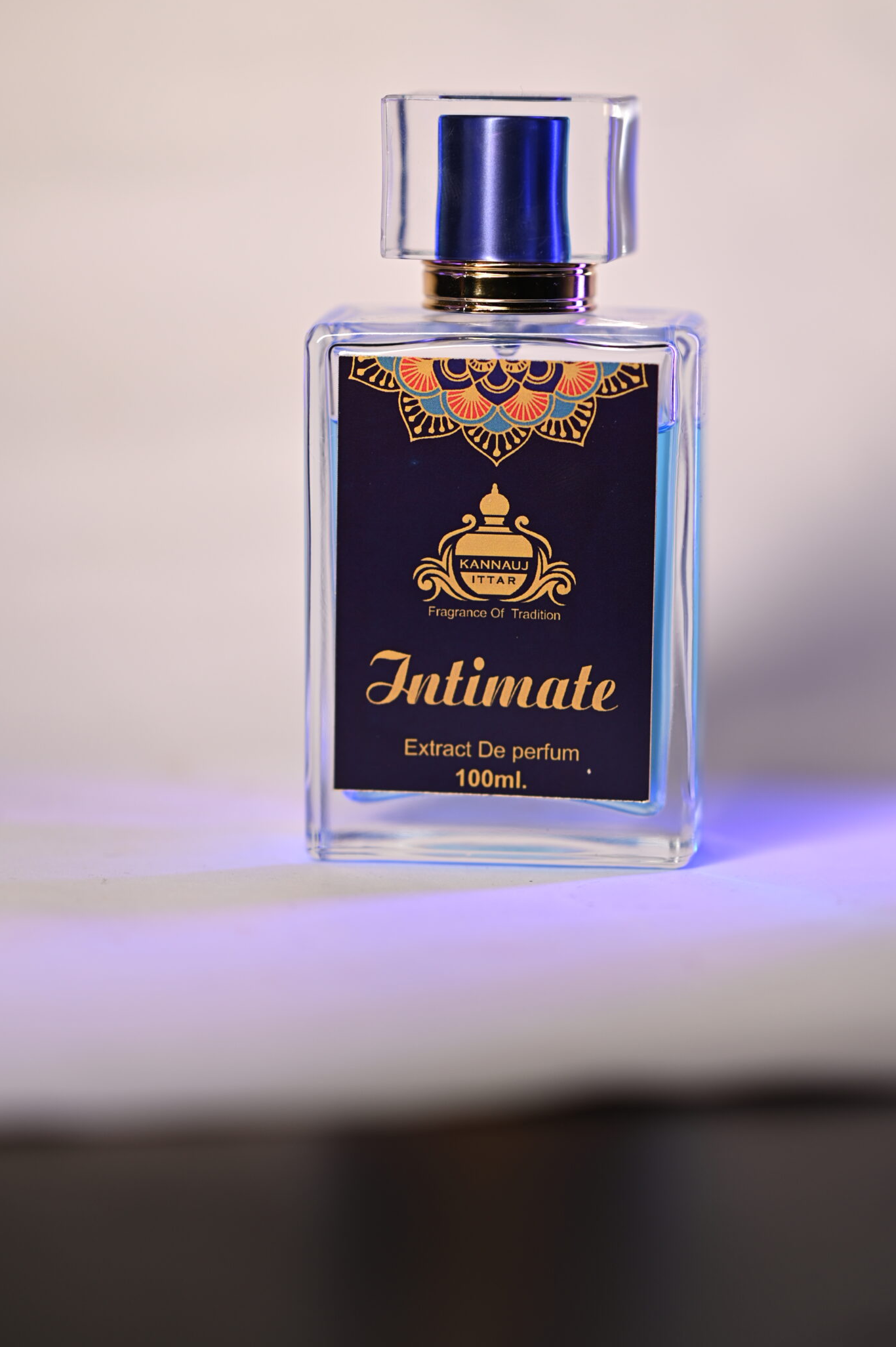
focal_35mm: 106
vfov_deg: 19.3
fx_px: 3962
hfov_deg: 12.9
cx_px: 494
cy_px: 539
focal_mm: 85
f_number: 1.8
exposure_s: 1/400
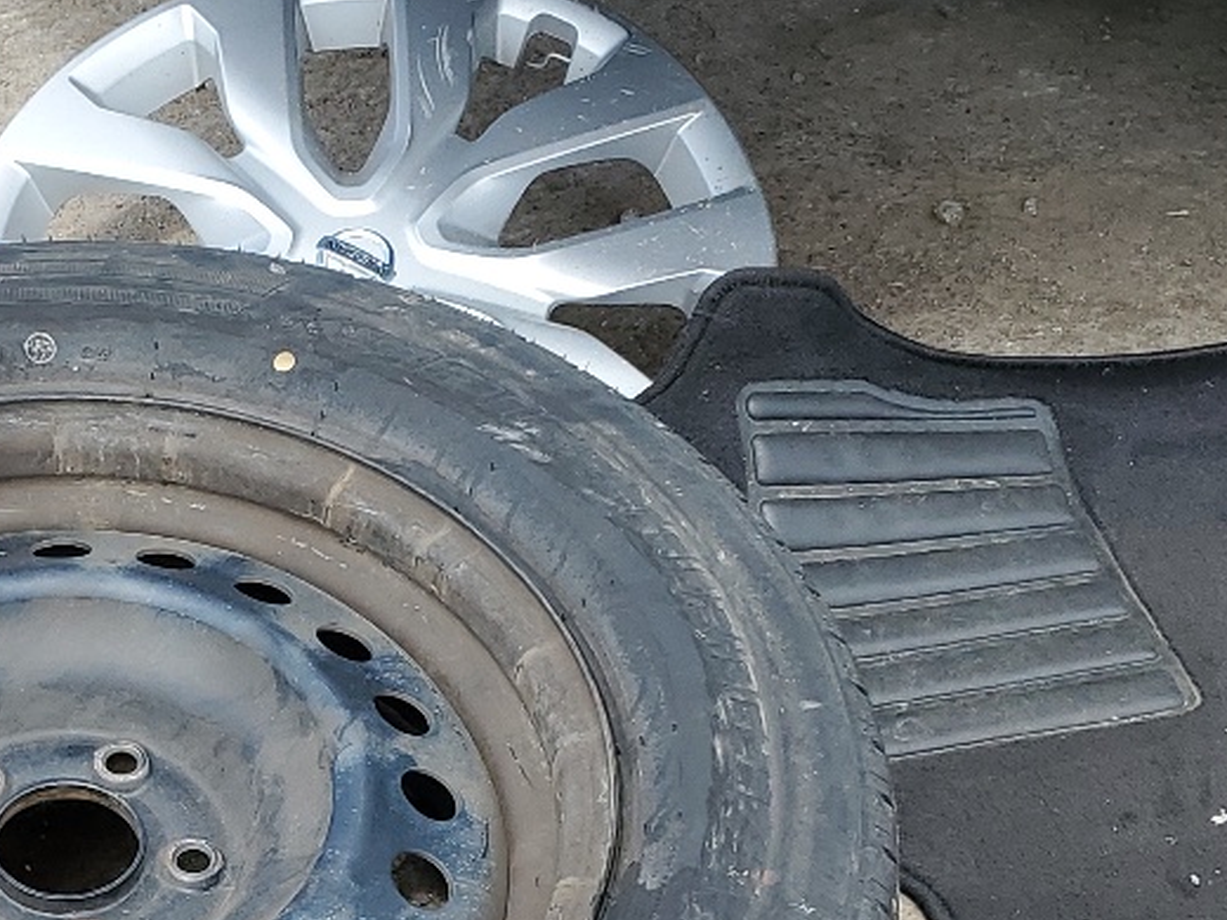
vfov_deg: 18.0
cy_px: 925
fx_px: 2836
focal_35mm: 80
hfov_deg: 23.8
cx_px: 158
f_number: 1.5
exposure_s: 1/1250
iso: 50
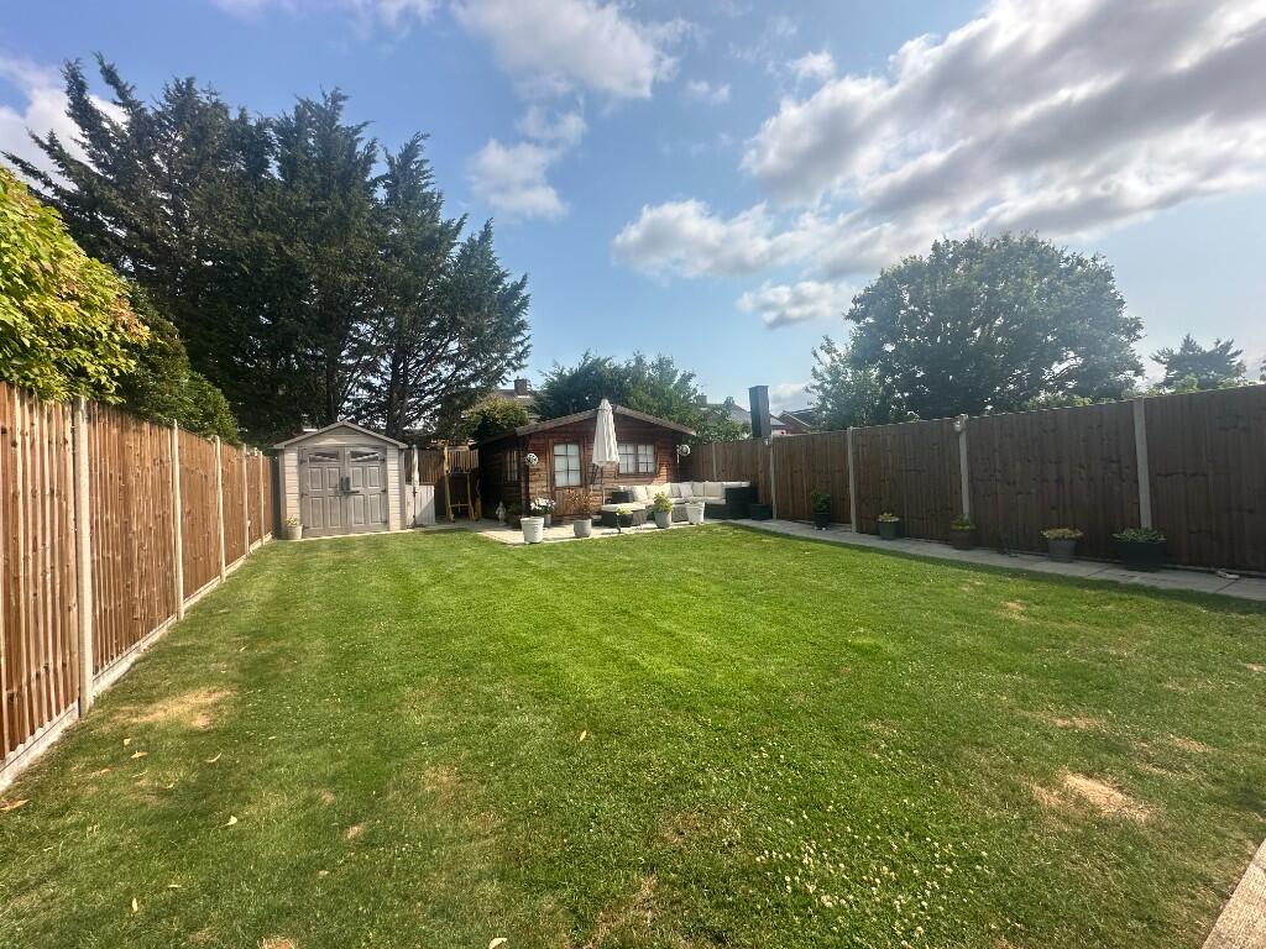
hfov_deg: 102.1
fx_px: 512
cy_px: 474
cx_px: 633
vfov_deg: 85.7
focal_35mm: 14
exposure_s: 1/1715
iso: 50
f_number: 2.2
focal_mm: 2.22
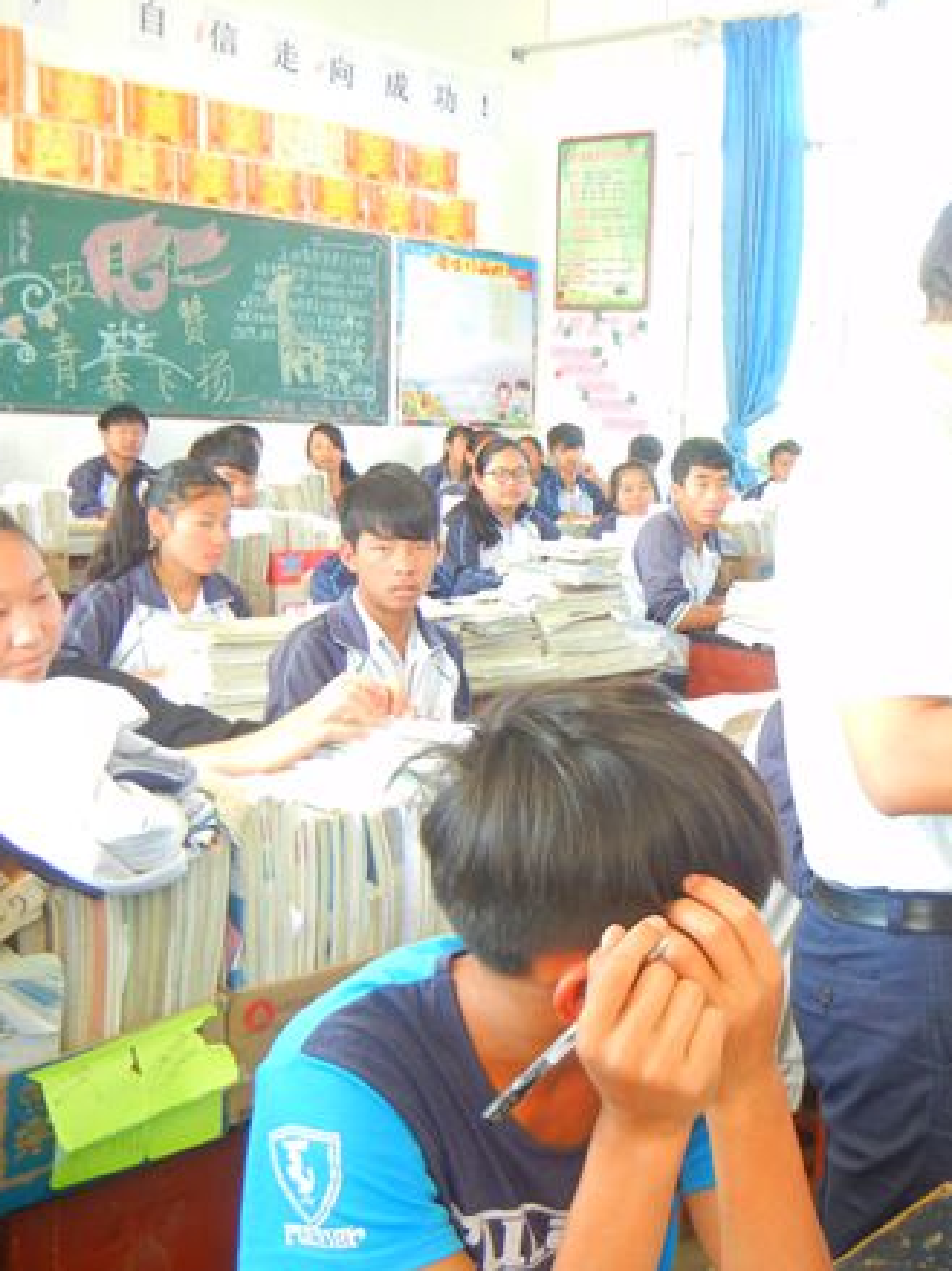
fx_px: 1504
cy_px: 625
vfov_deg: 45.8
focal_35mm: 41
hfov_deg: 34.0
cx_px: 775
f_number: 3.5
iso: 265
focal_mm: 5.4
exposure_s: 1/30
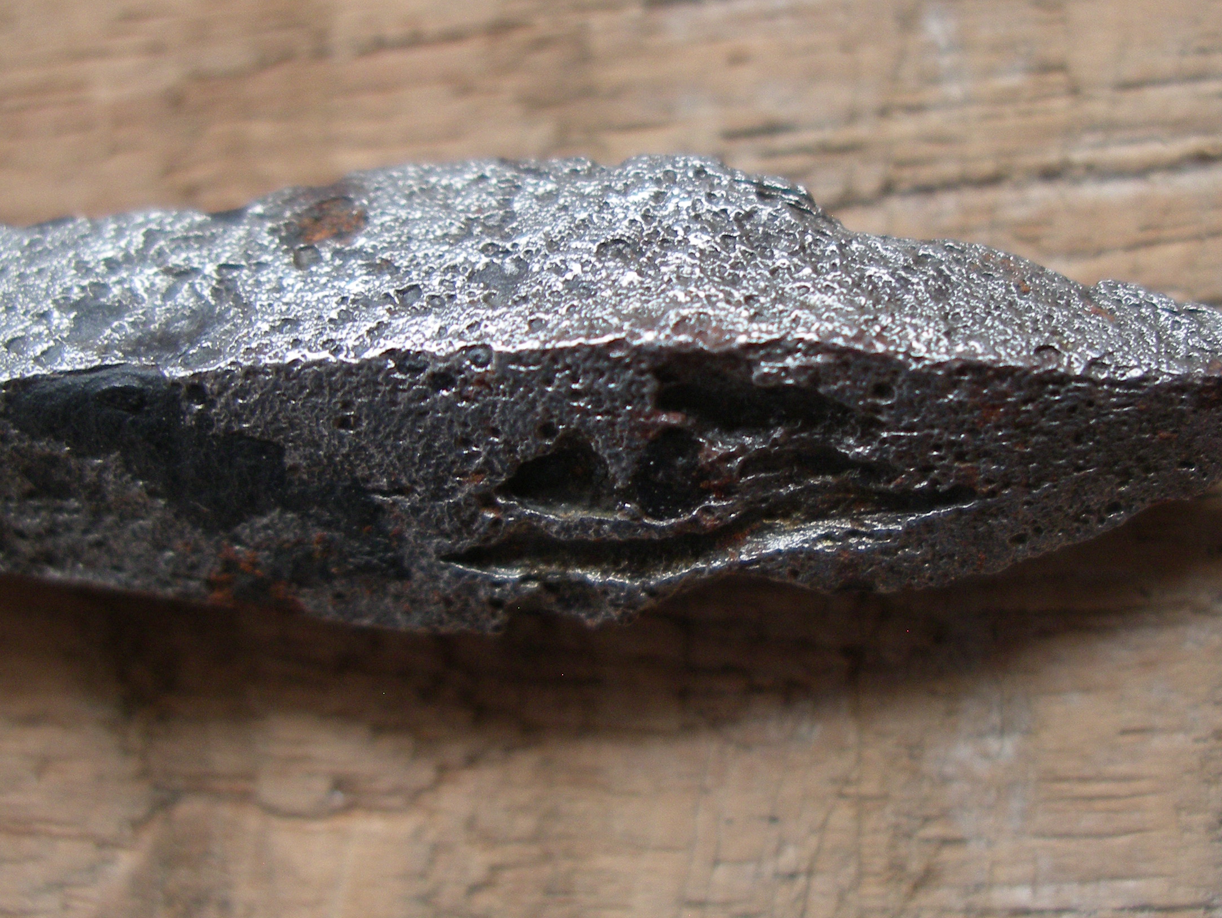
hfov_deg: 36.7
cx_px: 729
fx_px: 1837
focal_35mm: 52
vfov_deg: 28.1
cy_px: 434
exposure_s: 1/25
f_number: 2.8
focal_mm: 7.8
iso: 200
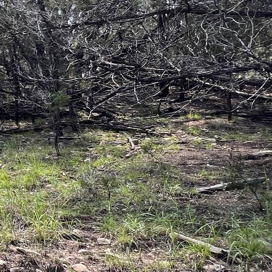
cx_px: -190
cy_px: 80
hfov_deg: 23.3
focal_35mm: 48
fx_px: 427
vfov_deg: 34.8
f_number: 1.8
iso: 32
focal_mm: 1.57
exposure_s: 1/213
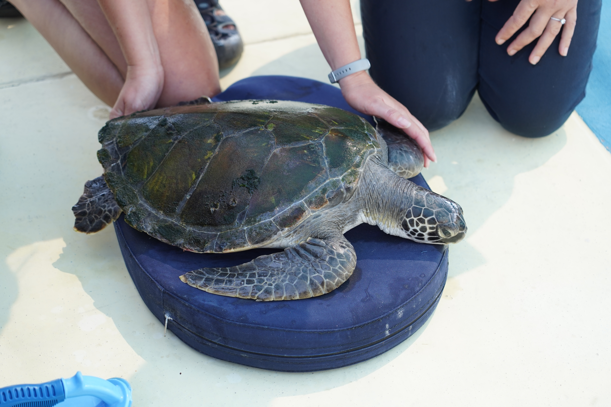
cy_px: 204
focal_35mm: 105
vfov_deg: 13.0
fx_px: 1782
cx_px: 306
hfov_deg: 19.5
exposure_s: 1/125
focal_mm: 105
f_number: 4
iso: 250
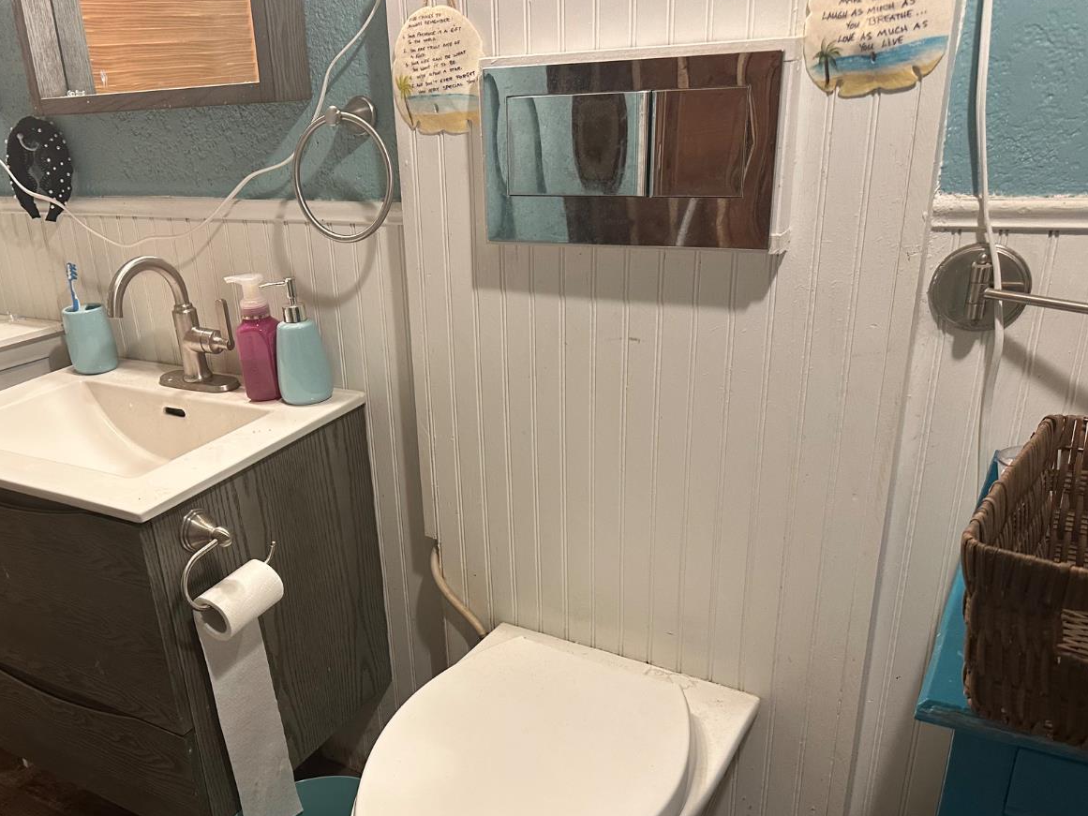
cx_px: 399
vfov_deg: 45.1
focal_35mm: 31
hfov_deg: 57.5
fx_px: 974
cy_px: 512
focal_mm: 6.86
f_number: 1.78
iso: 250
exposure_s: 1/60
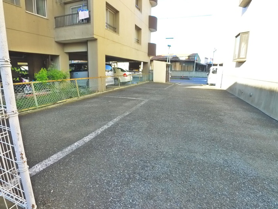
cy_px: 104
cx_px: 139
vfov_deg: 56.8
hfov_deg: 71.6
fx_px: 193
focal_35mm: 24
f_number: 2.8
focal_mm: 5.1
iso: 400
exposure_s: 1/200
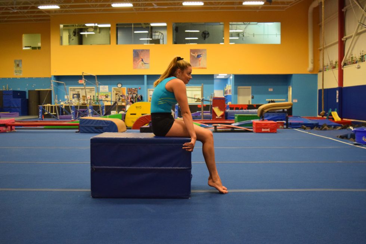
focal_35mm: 39
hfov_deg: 49.6
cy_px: 122
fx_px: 396
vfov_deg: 34.2
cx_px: 183
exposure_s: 1/200
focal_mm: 26
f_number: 4
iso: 3200
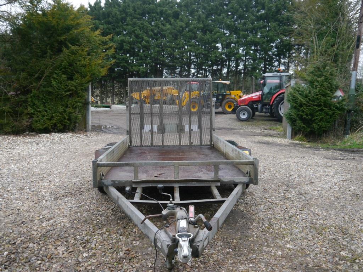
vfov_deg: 49.7
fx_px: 294
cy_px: 136
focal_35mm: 28
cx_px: 182
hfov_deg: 63.4
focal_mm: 14
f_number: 3.5
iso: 500
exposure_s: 1/60
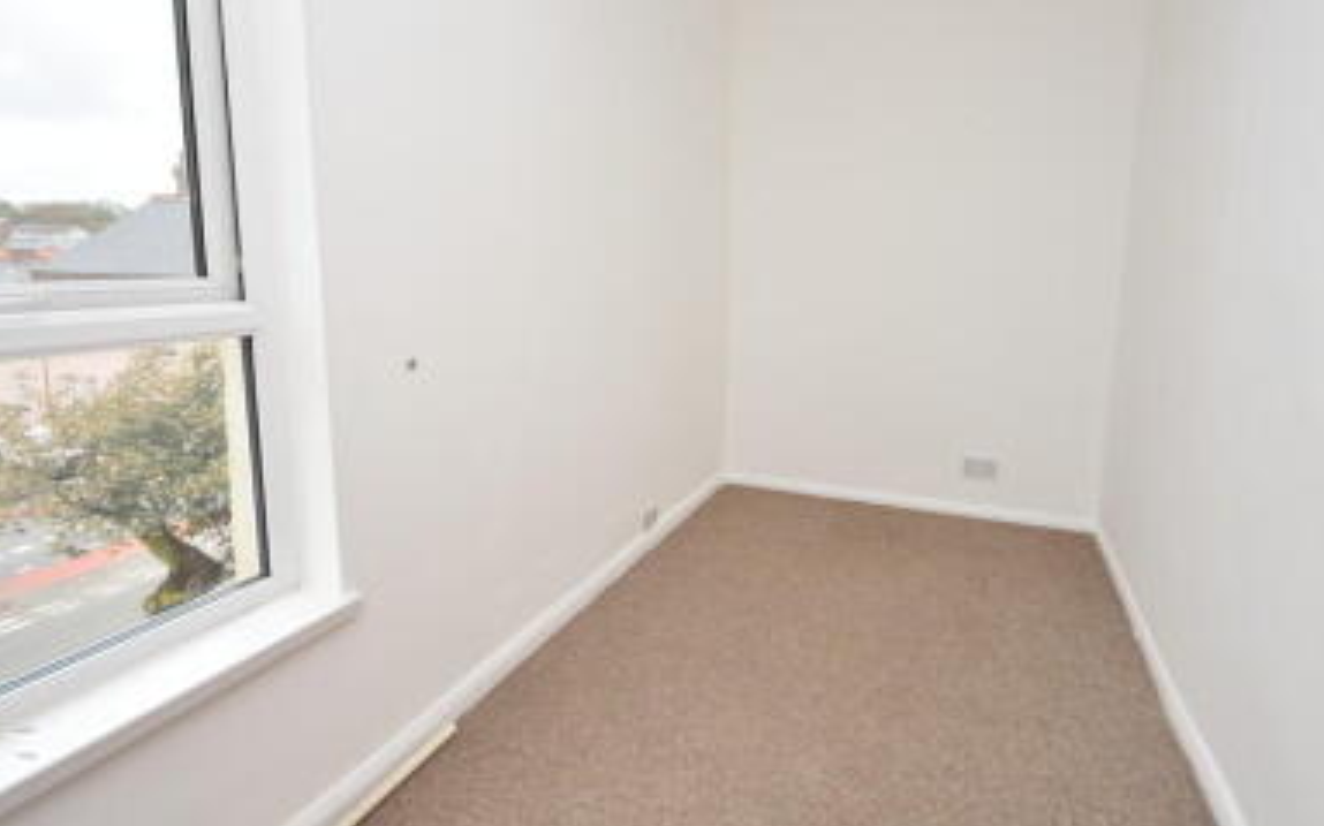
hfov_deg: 87.9
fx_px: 685
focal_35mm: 19
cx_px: 709
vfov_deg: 61.9
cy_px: 351
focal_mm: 10
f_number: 4.5
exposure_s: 1/80
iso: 200
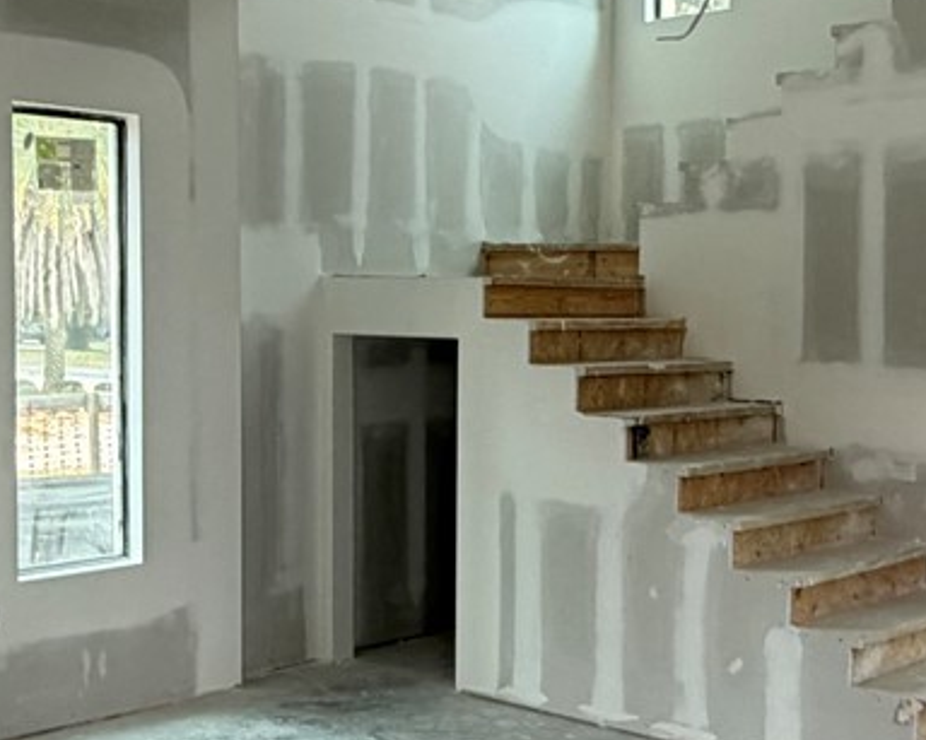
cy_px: 407
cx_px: 550
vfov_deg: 26.7
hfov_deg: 32.9
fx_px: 1562
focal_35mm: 57
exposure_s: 1/121
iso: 200
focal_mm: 2.22
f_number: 2.2
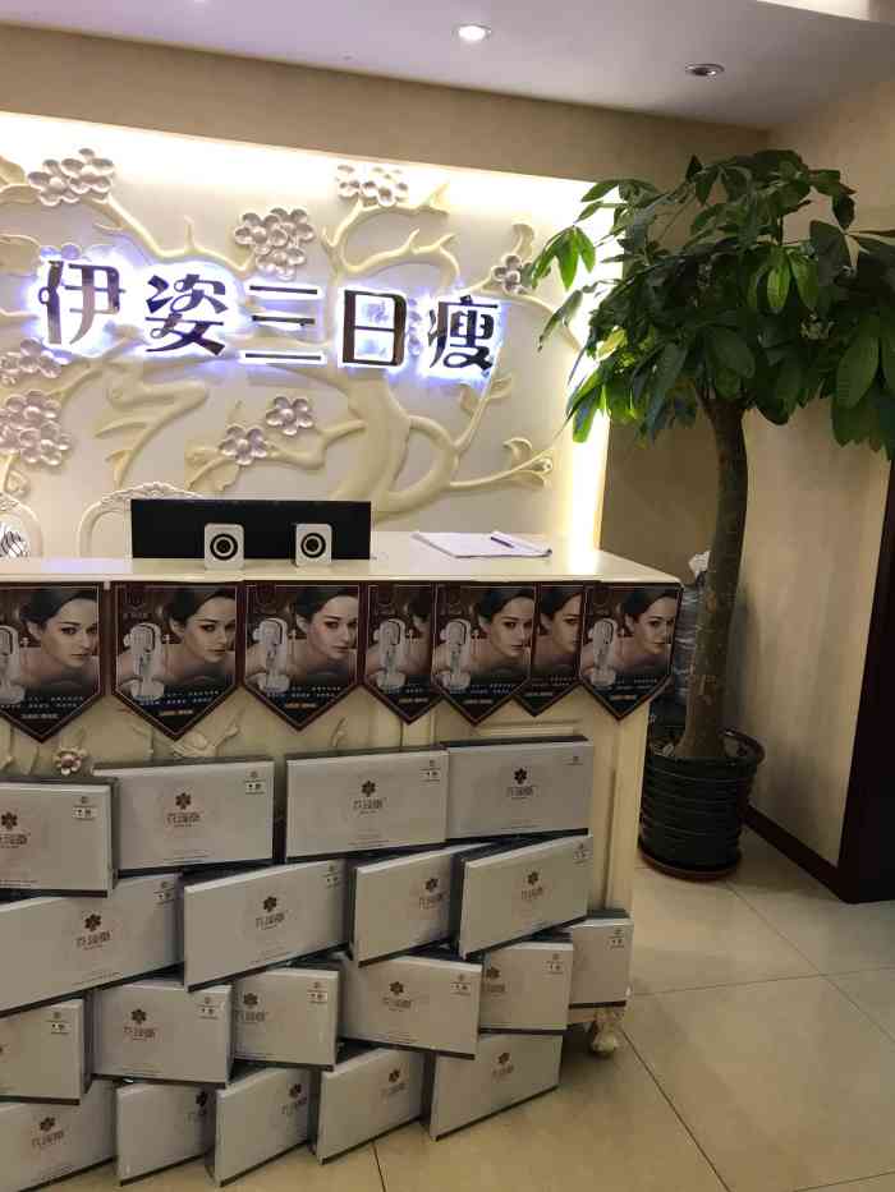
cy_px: 596
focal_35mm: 28
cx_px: 448
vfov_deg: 63.4
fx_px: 965
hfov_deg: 49.8
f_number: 1.8
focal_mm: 3.99
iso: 50
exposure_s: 1/17
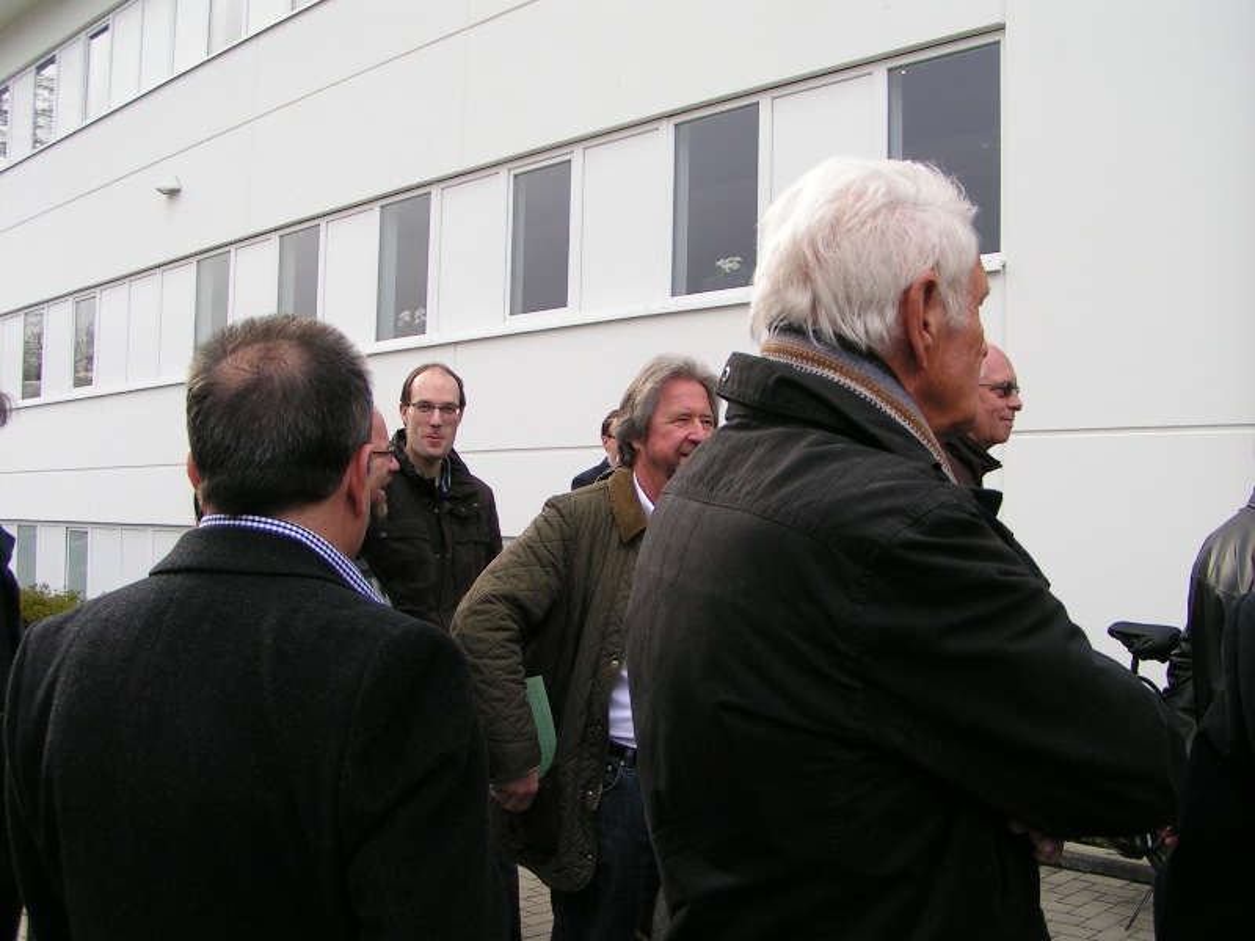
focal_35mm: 38
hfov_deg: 49.0
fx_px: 1378
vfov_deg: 37.7
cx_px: 628
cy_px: 470
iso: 50
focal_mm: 5.8
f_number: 4.5
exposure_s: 1/100
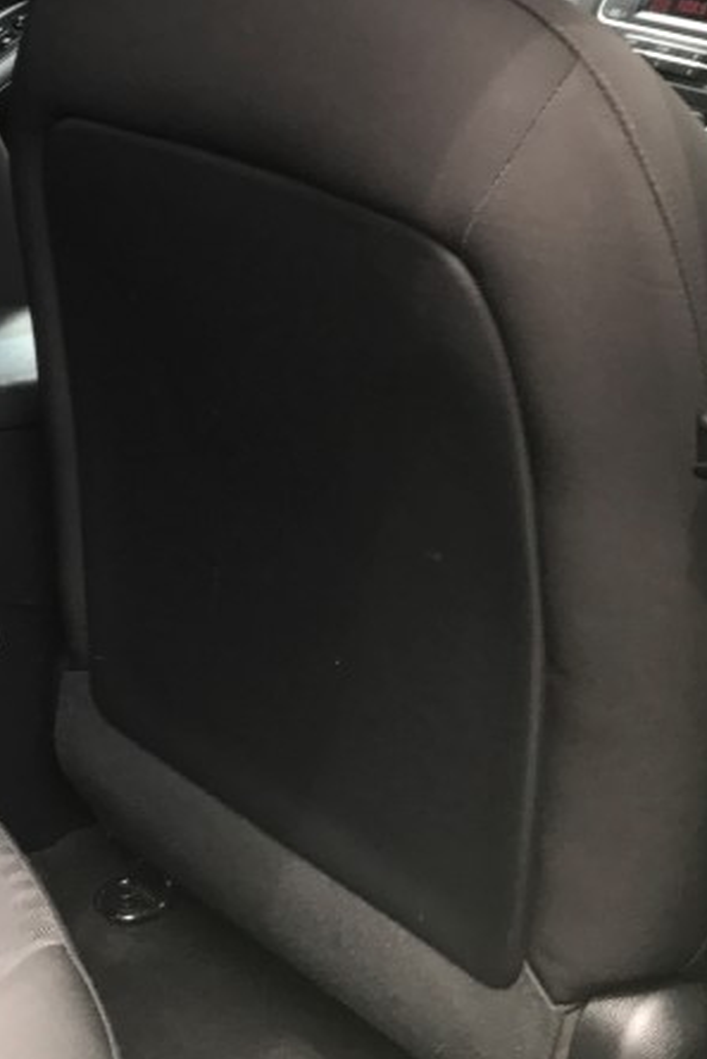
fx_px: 1972
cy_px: 224
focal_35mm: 67
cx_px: -331
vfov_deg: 29.4
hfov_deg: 18.2
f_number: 1.8
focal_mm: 3.99
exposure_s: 1/90
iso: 32
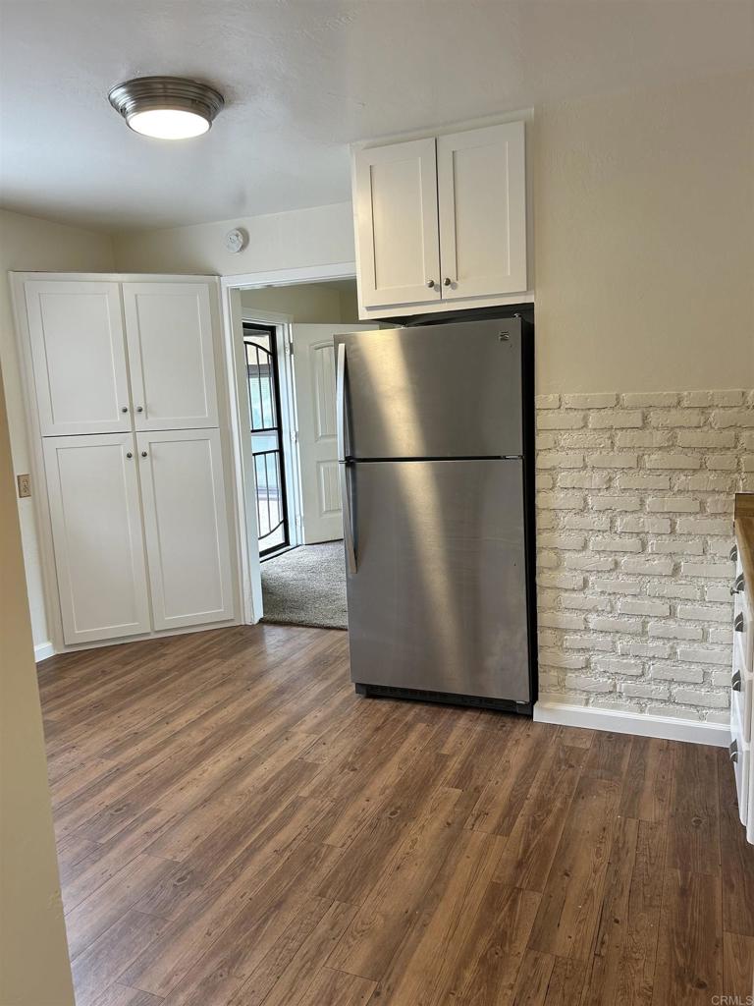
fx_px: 755
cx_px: 377
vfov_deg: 67.3
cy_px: 503
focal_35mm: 26
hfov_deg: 53.1
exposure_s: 1/60
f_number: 1.5
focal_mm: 5.7
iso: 80
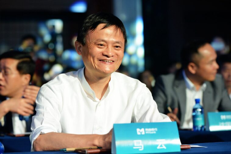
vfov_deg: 11.2
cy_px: 77
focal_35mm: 122
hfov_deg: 16.8
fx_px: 783
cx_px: 116
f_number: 4.5
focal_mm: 122
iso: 1250
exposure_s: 1/200
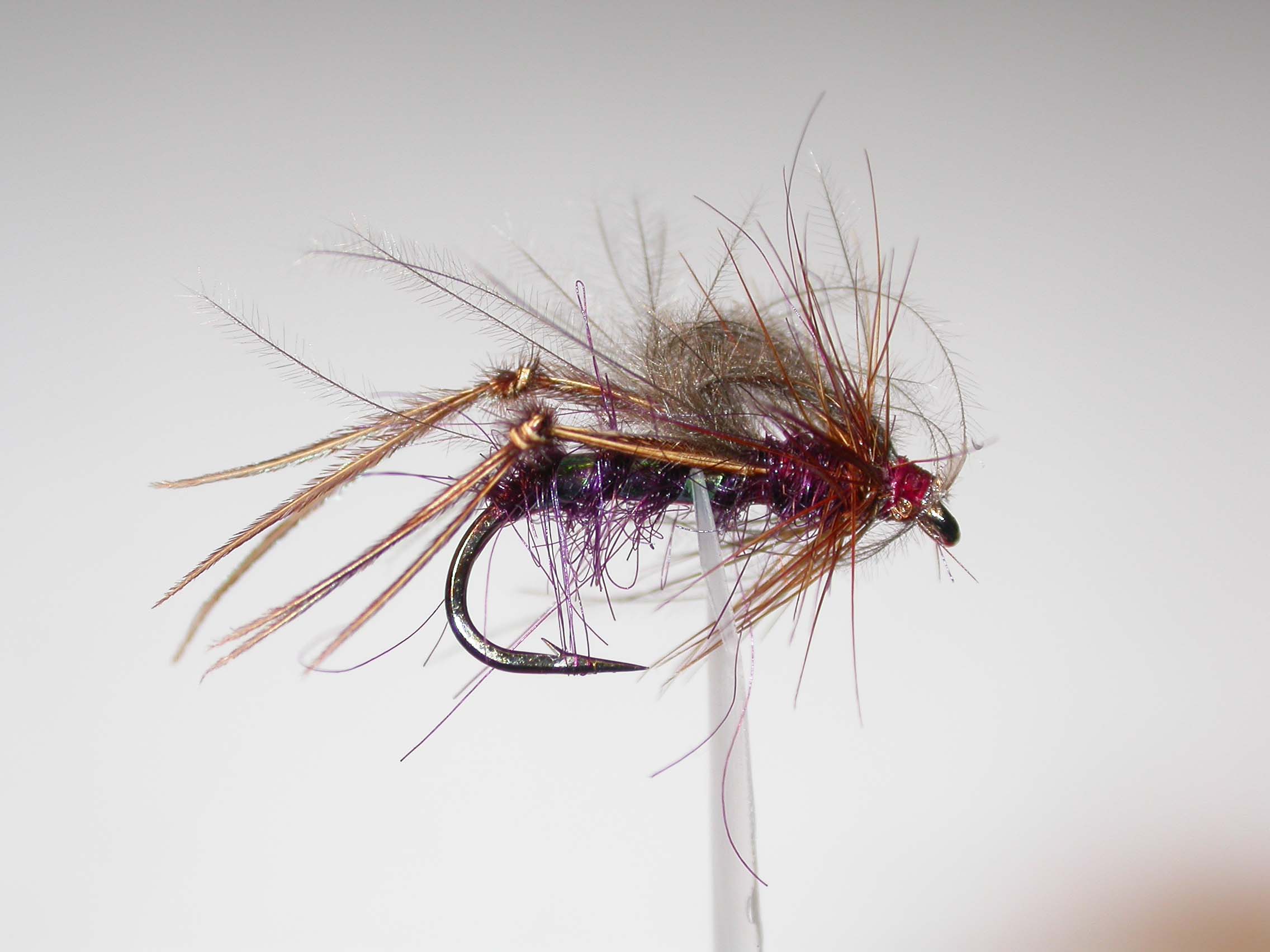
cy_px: 476
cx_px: 635
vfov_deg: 10.5
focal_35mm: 141
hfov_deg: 14.0
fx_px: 5173
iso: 100
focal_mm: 29.3
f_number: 4.8
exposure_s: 1/120
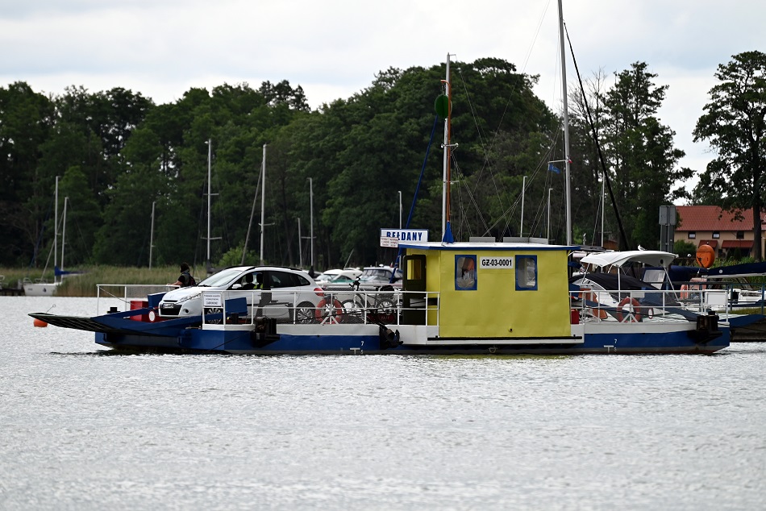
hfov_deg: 8.6
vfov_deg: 5.7
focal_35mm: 240
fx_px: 5108
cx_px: 383
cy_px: 256
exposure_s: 1/1000
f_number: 5.3
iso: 320
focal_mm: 240
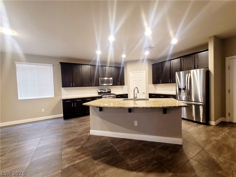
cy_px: 88
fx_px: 89
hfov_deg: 106.2
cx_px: 118
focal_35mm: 13
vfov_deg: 89.9
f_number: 2.2
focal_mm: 2.2
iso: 400
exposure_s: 1/30
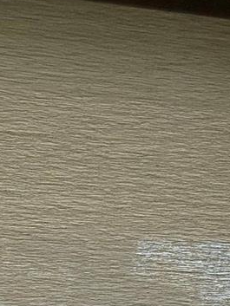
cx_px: 332
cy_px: 384
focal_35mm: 163
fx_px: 1443
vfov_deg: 11.8
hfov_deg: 8.9
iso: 80
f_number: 1.78
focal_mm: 6.76
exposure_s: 1/1429
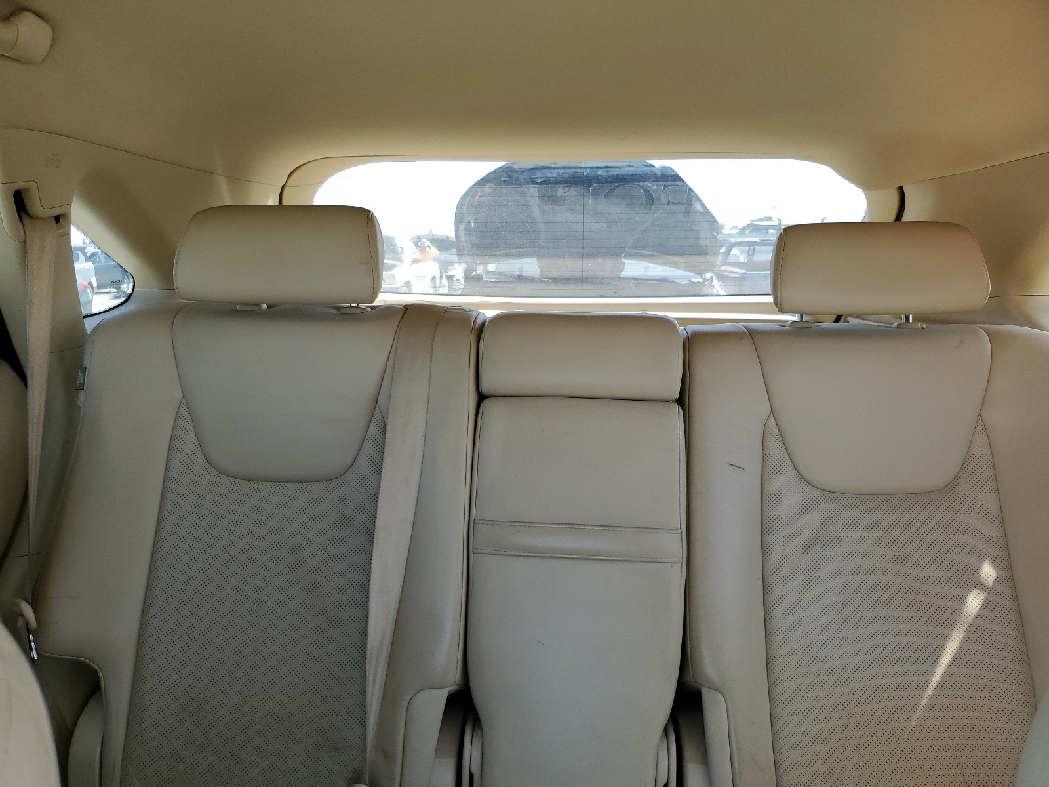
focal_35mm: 26
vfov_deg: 53.1
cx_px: 524
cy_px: 394
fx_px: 788
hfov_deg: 67.3
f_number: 1.5
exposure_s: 1/172
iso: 50
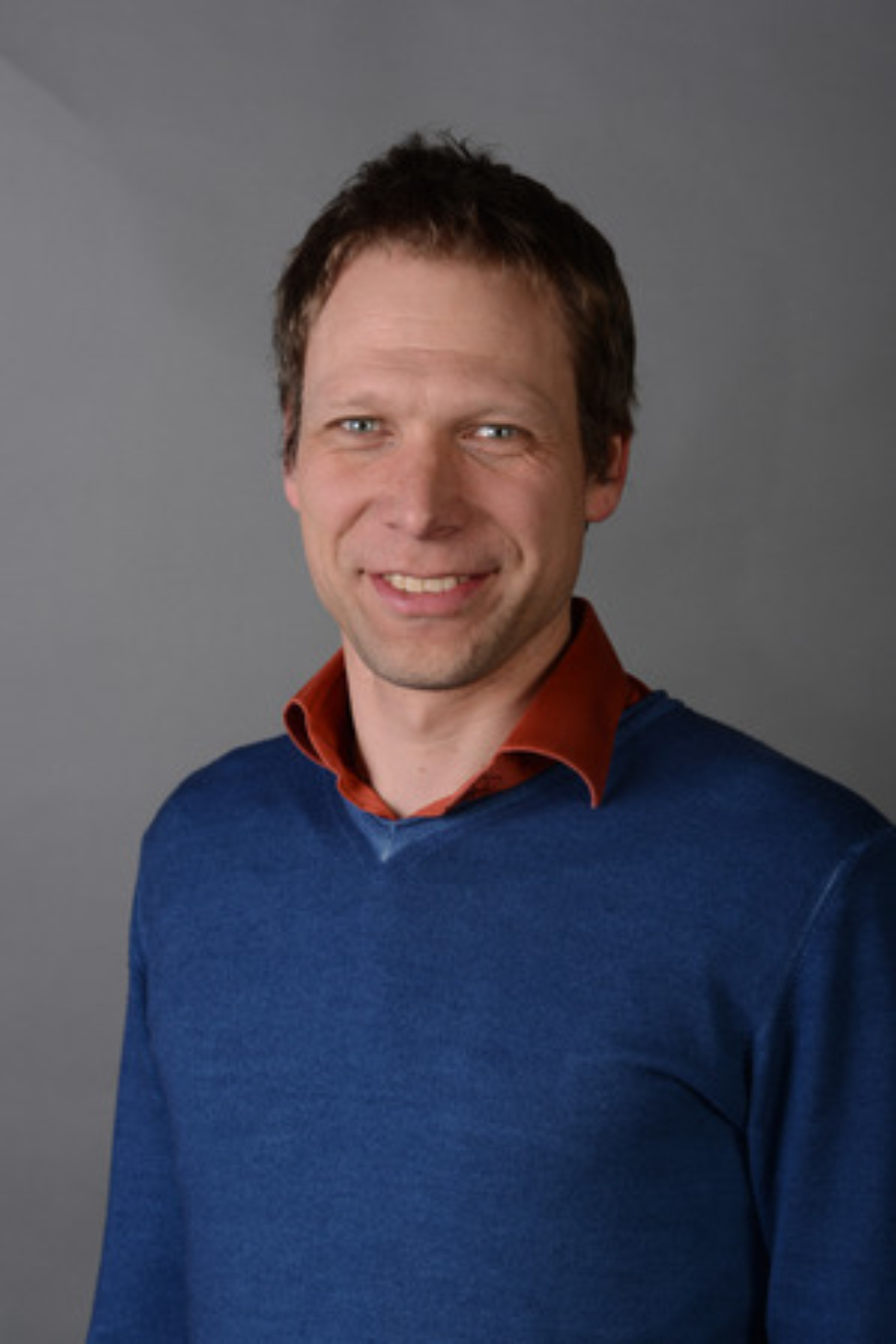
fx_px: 3173
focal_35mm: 85
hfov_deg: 16.1
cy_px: 672
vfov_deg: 23.9
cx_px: 448
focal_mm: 85
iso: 100
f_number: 14
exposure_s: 1/250
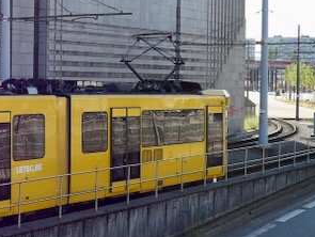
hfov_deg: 23.1
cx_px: -57
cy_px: 90
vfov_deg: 18.9
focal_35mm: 78
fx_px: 711
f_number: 4.5
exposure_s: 1/640
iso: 200
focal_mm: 9
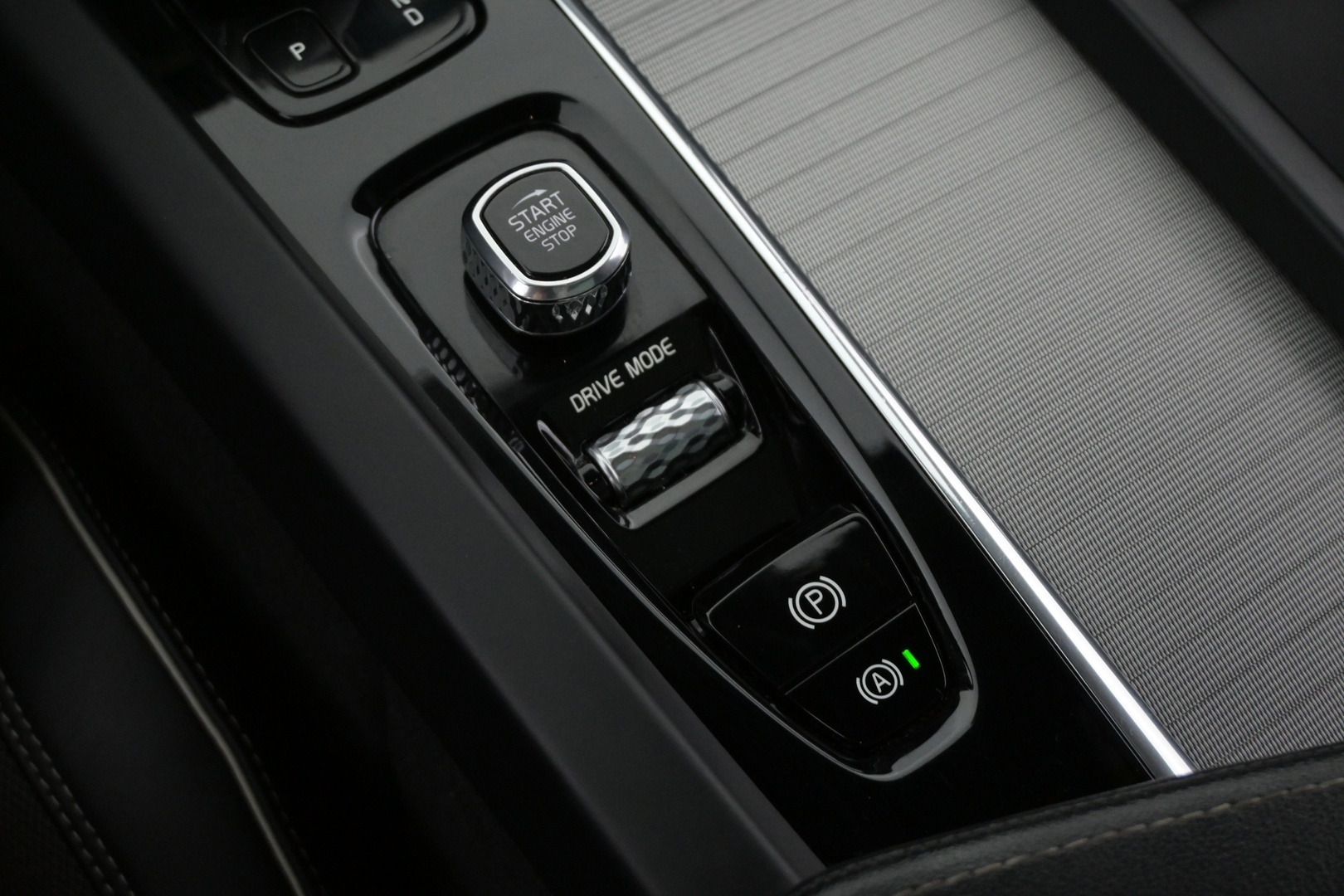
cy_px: 448
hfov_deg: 41.7
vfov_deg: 28.5
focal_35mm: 47
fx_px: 1764
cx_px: 672
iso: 2500
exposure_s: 1/50
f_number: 5
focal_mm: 31.5
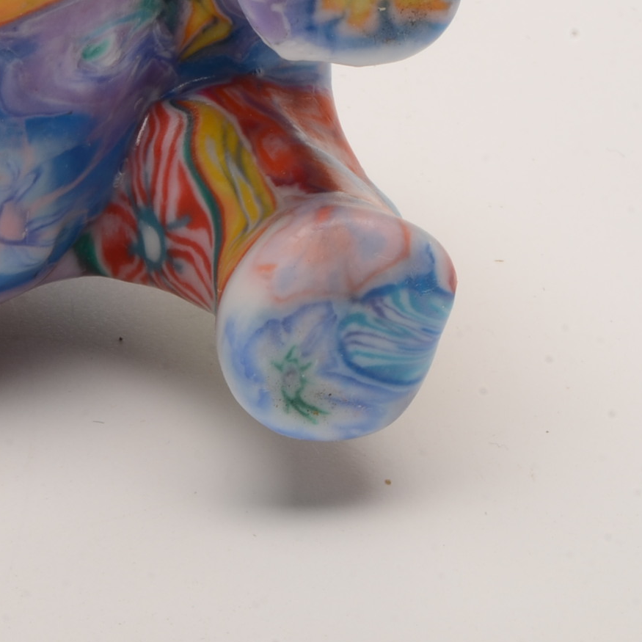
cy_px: 88
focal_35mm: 161
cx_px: -112
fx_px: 3382
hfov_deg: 10.7
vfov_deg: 10.8
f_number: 32
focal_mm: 45
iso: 100
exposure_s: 1/160
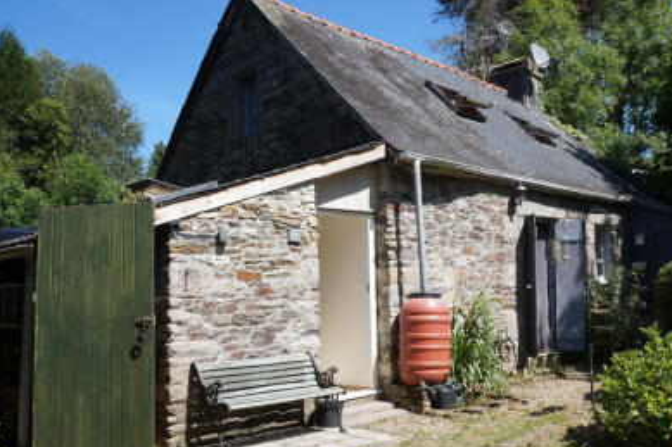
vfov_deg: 39.9
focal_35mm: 33
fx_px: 616
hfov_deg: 56.7
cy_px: 230
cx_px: 408
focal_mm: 18
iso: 100
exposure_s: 1/125
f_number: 10
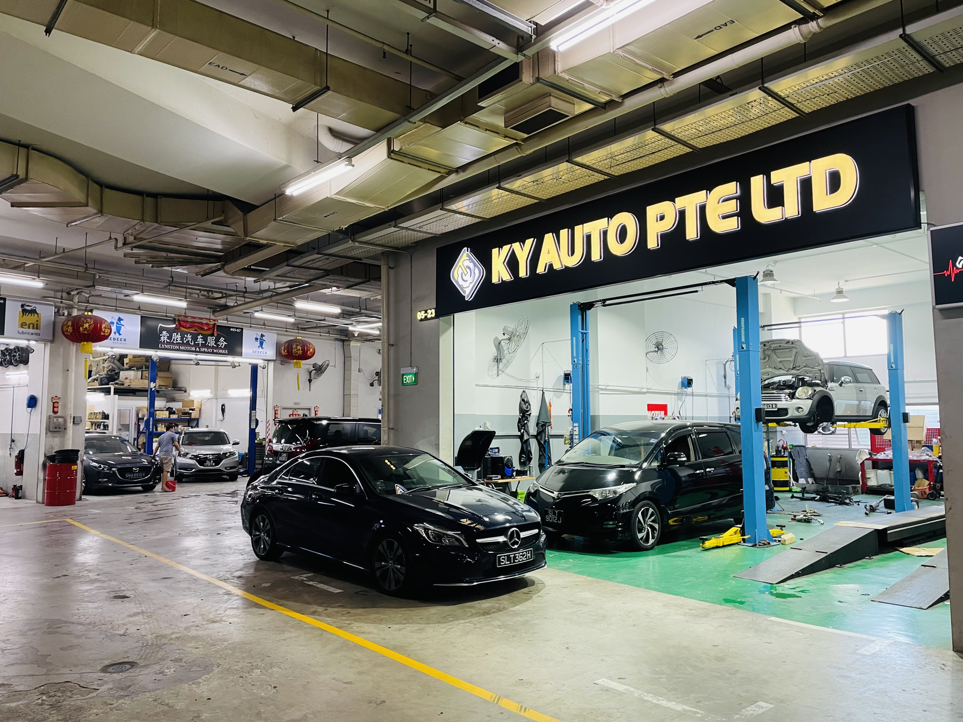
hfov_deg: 67.3
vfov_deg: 53.1
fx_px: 723
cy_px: 361
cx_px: 482
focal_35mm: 26
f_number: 1.6
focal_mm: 4.2
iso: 100
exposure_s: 1/50
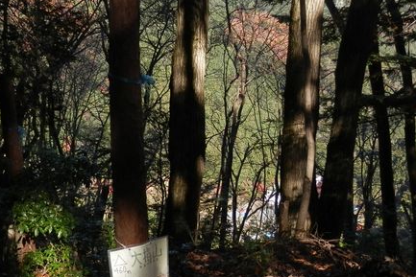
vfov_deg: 28.0
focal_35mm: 48
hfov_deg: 40.9
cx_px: 162
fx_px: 555
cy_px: 102
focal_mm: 4.5
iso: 80
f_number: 3
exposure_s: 1/320
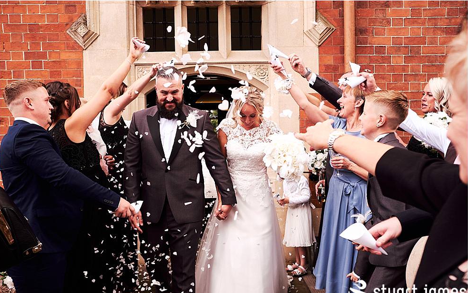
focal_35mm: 36
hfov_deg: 54.0
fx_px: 459
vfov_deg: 35.3
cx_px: 233
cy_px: 157
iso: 800
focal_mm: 23
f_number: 4
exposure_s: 1/1000
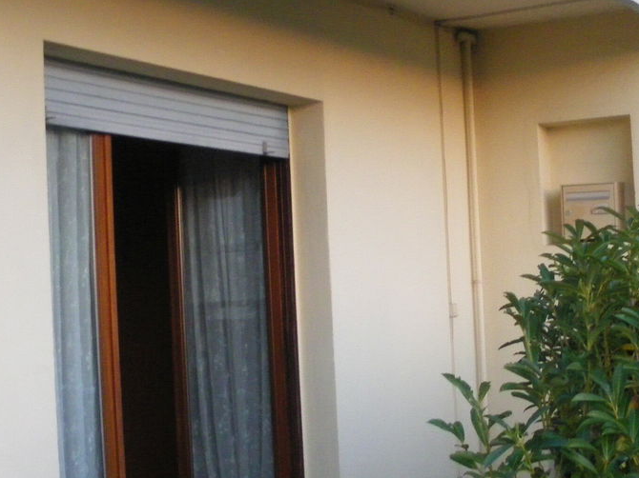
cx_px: 462
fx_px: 1587
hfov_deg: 22.6
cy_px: 349
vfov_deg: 17.1
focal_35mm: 86
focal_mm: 6.3
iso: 400
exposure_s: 1/50
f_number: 3.5
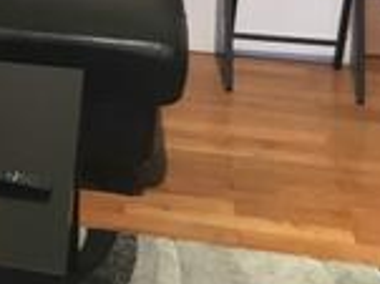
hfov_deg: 14.8
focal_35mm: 115
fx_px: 1261
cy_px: -148
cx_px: -320
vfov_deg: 12.2
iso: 250
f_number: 2.2
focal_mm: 4.15
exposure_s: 1/17
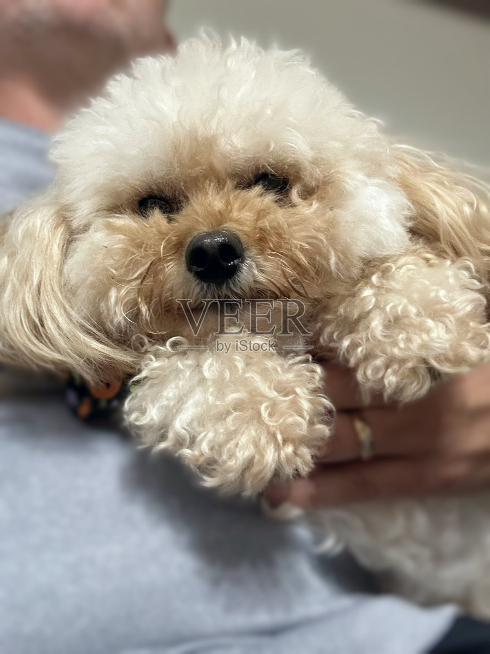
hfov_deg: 46.8
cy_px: 327
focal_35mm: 30
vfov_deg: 60.0
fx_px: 566
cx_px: 245
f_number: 1.9
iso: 320
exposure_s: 1/30
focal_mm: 2.69
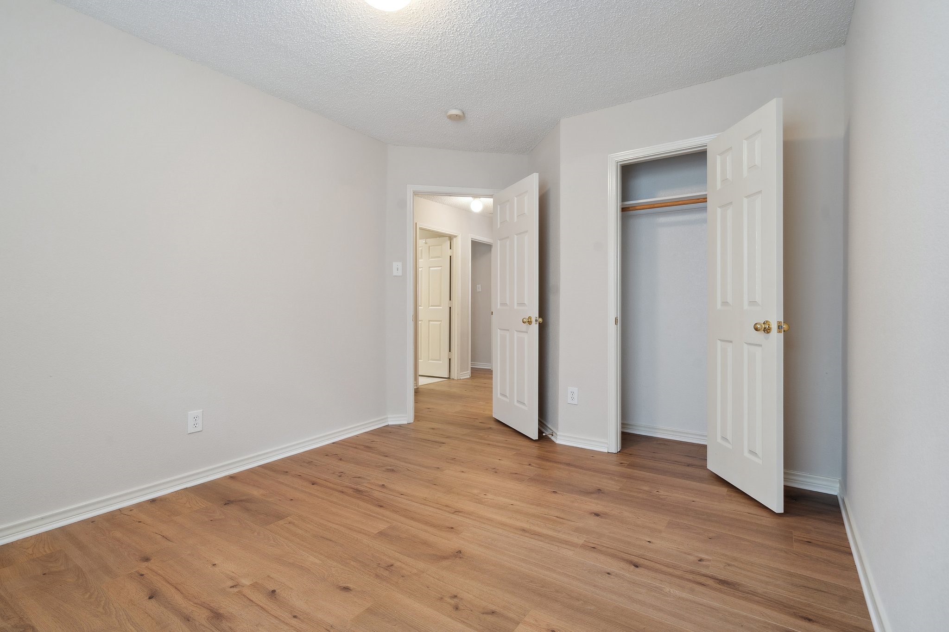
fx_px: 422
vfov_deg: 73.7
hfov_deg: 96.7
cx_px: 474
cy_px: 316
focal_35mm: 16
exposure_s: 1/5
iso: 200
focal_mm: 16
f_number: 8
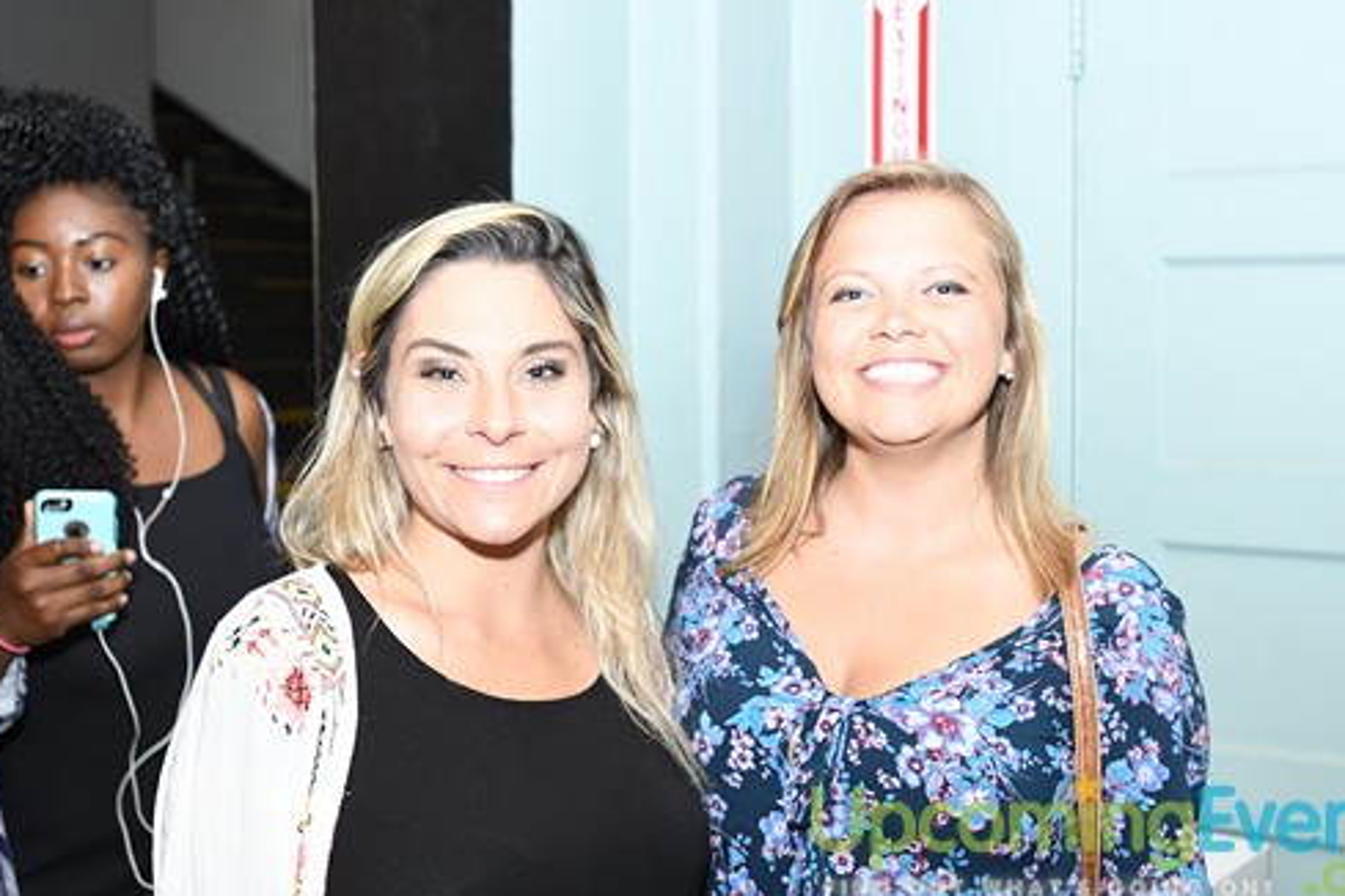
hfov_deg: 36.9
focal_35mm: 54
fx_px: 2017
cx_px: 715
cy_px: 436
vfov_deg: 25.1
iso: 1000
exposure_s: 1/125
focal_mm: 32
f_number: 3.5
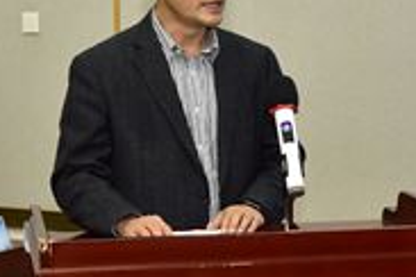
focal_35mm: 126
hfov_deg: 16.3
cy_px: 85
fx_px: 1456
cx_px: 209
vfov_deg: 10.9
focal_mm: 42
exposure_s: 1/60
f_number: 7.1
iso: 1400
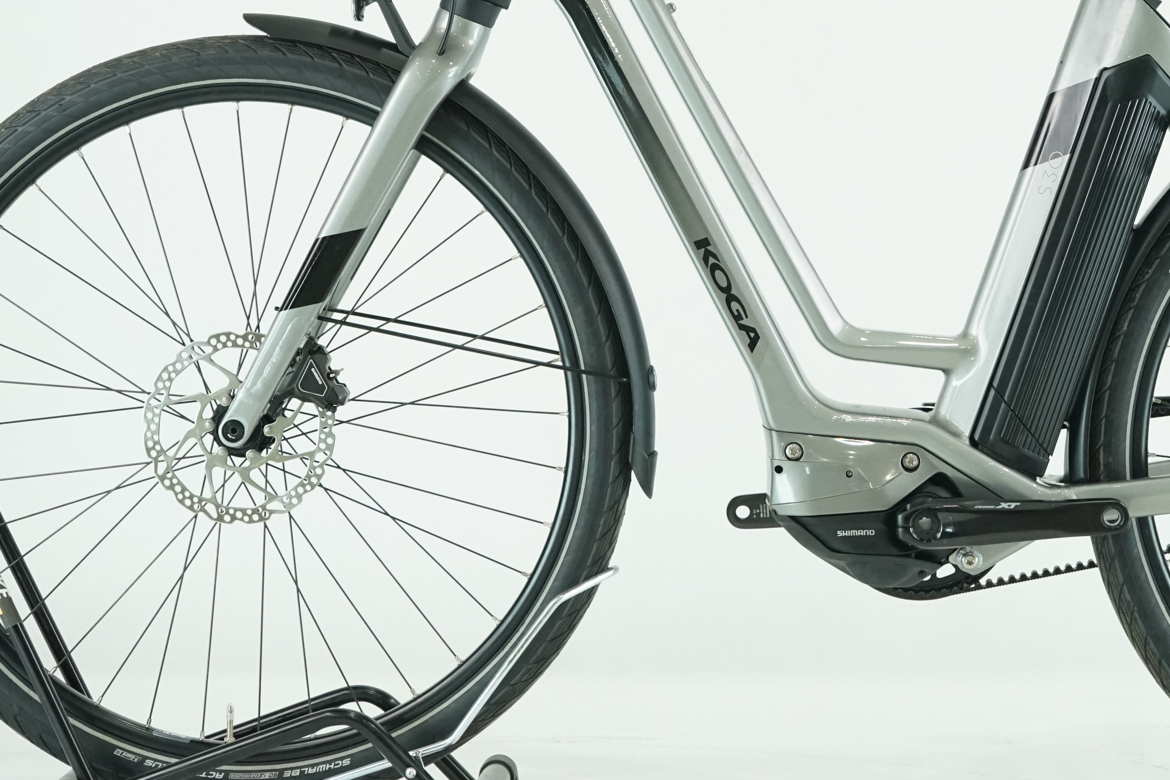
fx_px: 3315
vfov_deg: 13.3
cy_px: 139
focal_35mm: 102
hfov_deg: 19.9
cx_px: 855
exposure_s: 1/200
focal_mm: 57
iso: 2500
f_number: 7.1
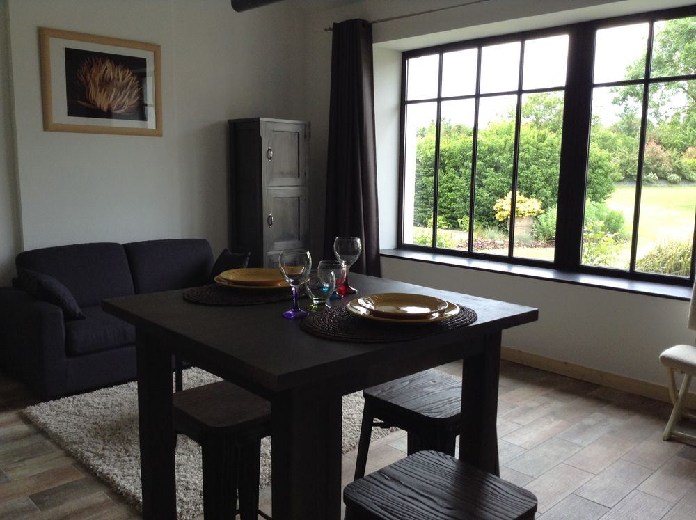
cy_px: 260
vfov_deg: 42.8
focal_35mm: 33
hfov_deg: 55.4
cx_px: 348
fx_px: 663
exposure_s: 1/120
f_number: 2.4
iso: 50
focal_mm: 3.3
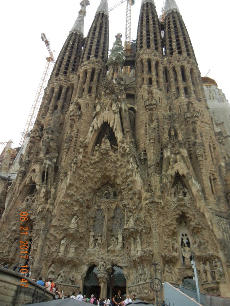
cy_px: 153
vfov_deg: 60.0
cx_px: 115
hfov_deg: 46.8
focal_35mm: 30
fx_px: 266
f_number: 3.5
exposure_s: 1/416
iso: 160
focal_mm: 5.4
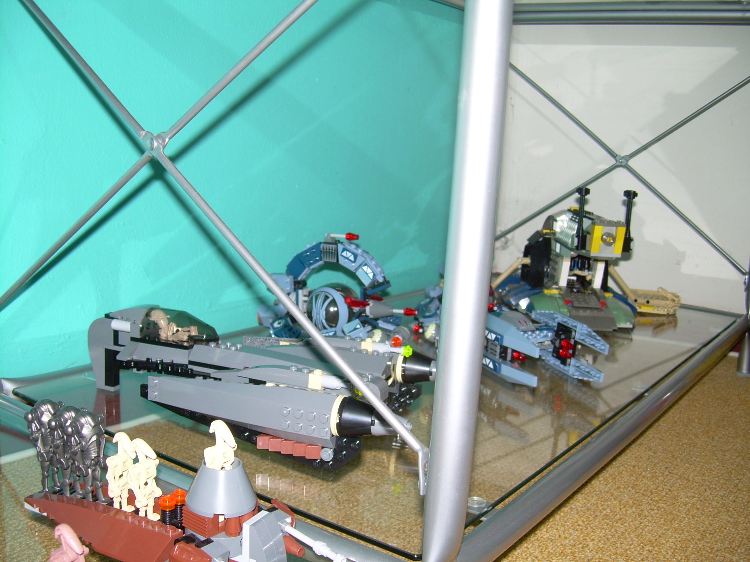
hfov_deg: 49.0
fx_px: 823
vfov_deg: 37.7
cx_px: 375
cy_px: 281
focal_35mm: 38
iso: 50
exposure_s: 1/60
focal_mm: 6.3
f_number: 2.8
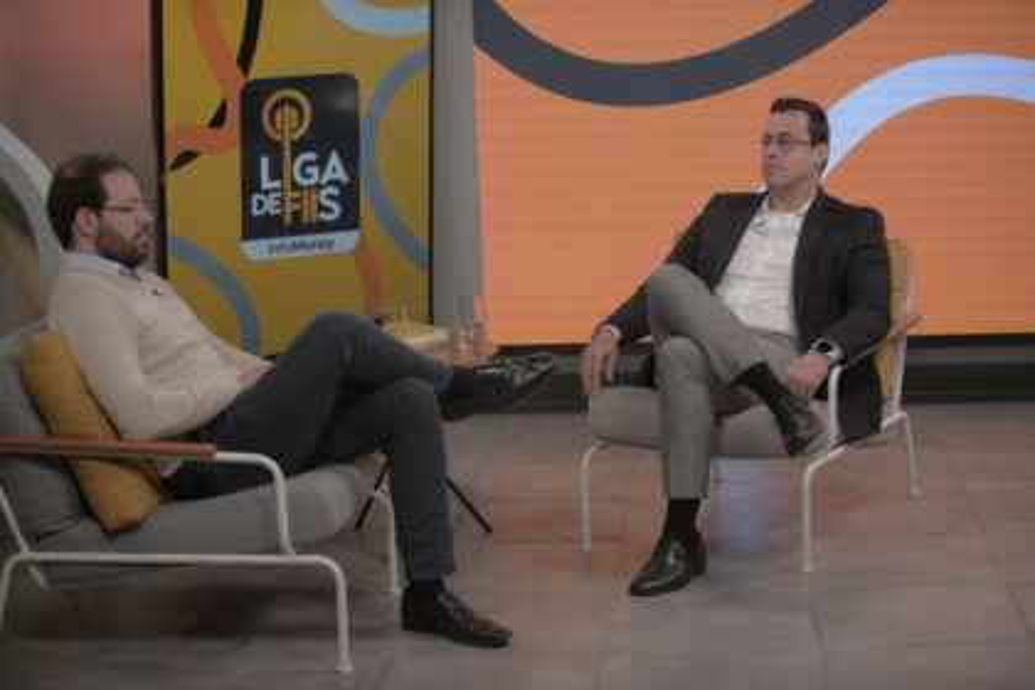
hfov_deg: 28.8
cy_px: 345
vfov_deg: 19.5
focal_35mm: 70
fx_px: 2012
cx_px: 518
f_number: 2.8
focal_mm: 70
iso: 1000
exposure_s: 1/400
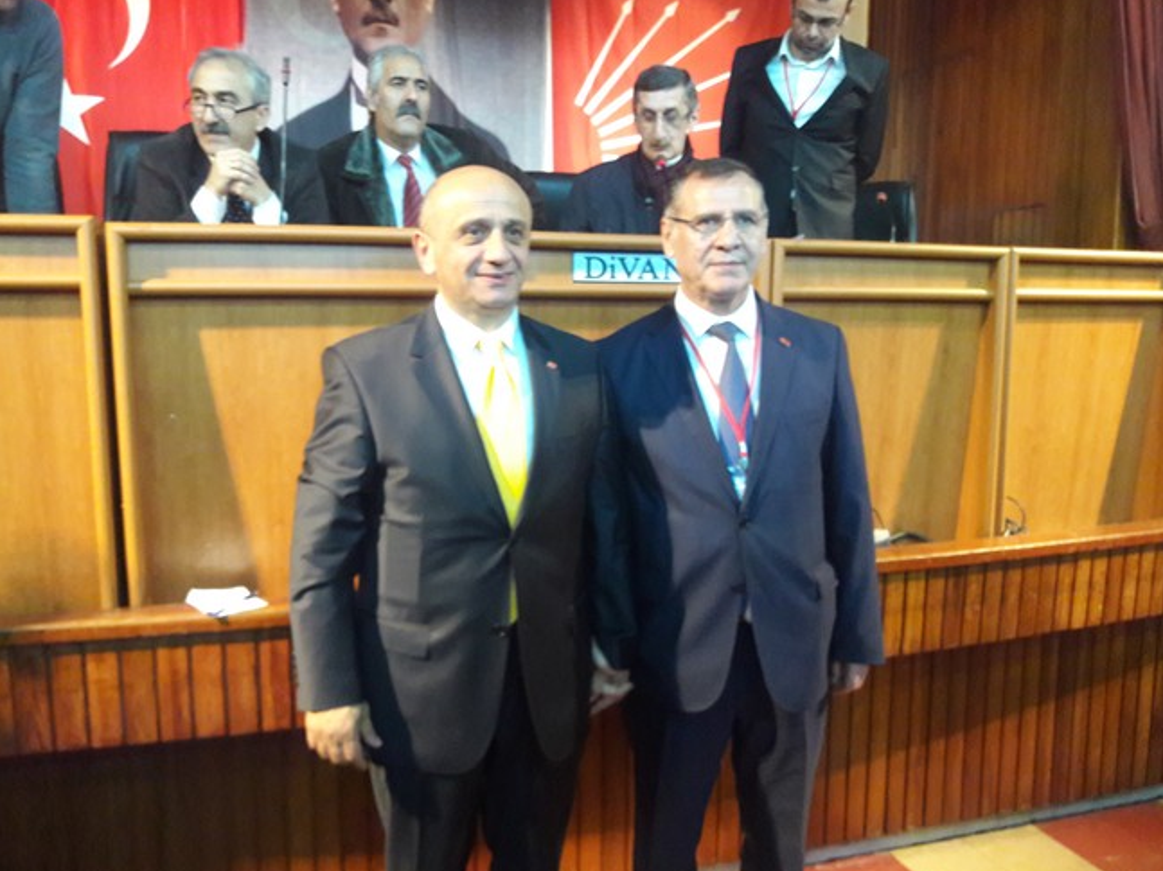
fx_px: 974
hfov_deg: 61.7
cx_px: 572
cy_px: 444
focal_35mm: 29
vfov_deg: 48.2
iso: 250
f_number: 1.9
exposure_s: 1/17
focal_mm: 3.7
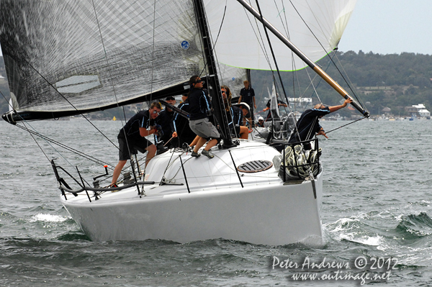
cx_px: 216
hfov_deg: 8.6
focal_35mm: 240
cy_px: 144
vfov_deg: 5.7
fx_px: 2878
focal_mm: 160
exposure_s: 1/1000
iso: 400
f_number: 8
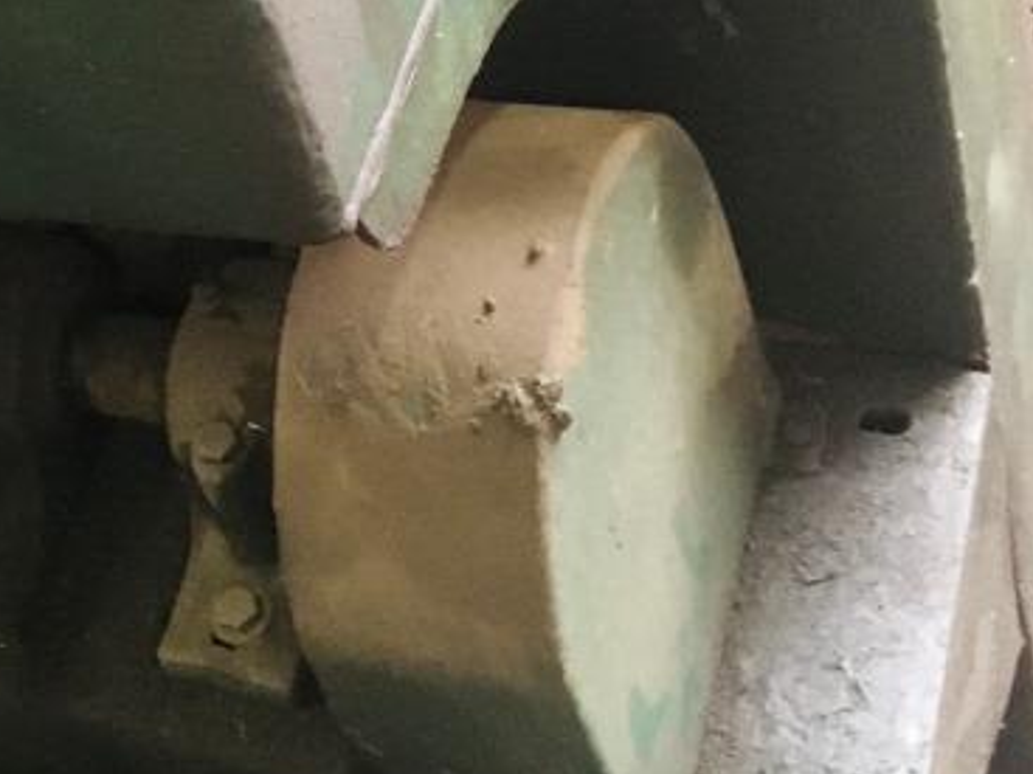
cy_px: -51
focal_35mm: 81
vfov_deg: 17.6
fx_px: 2416
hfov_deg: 22.8
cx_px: -90
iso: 250
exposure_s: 1/15
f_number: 2.2
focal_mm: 4.15
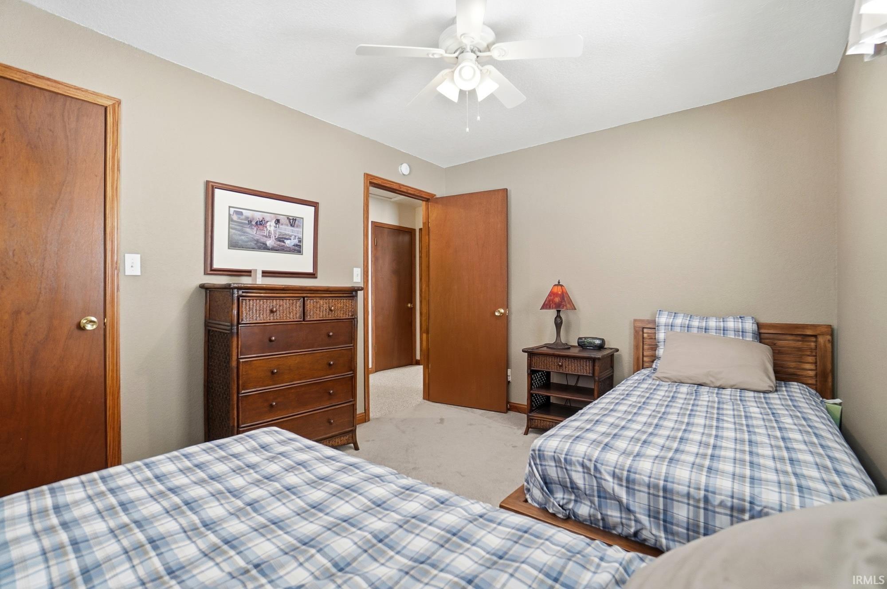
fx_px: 369
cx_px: 444
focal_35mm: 15
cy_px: 294
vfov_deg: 77.2
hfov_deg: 100.4
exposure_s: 1/100
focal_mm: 10
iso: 100
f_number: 4
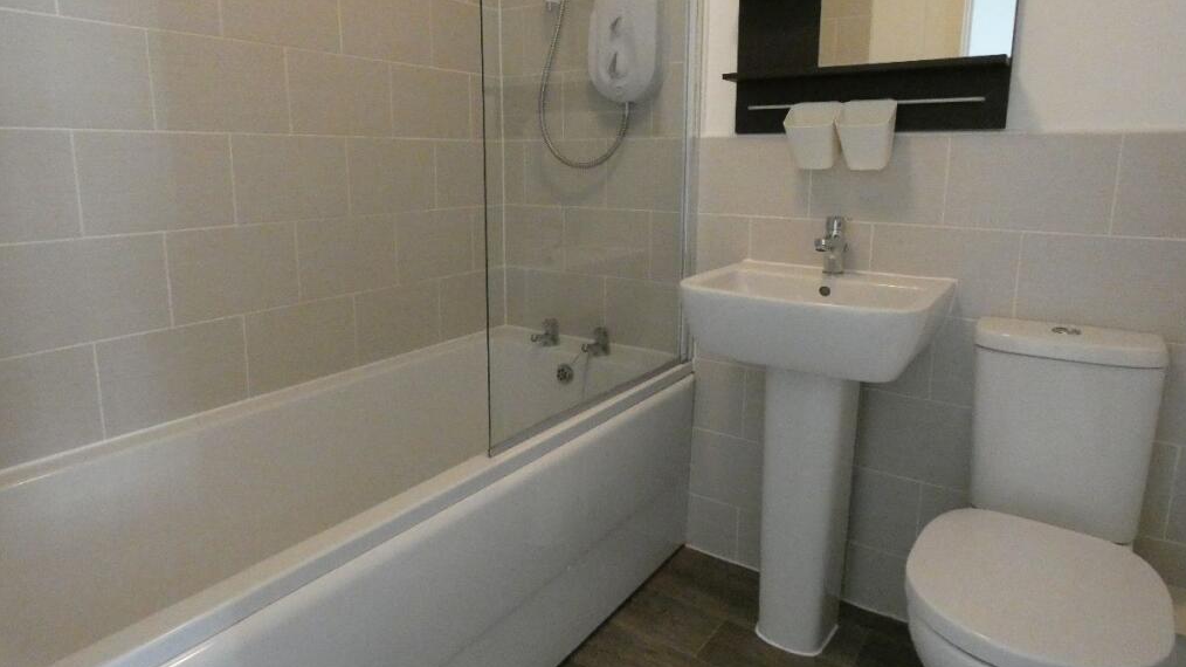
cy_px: 279
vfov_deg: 51.2
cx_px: 598
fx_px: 692
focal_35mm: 22
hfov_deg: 81.2
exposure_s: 1/60
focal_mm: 3.6
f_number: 2.8
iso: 1600
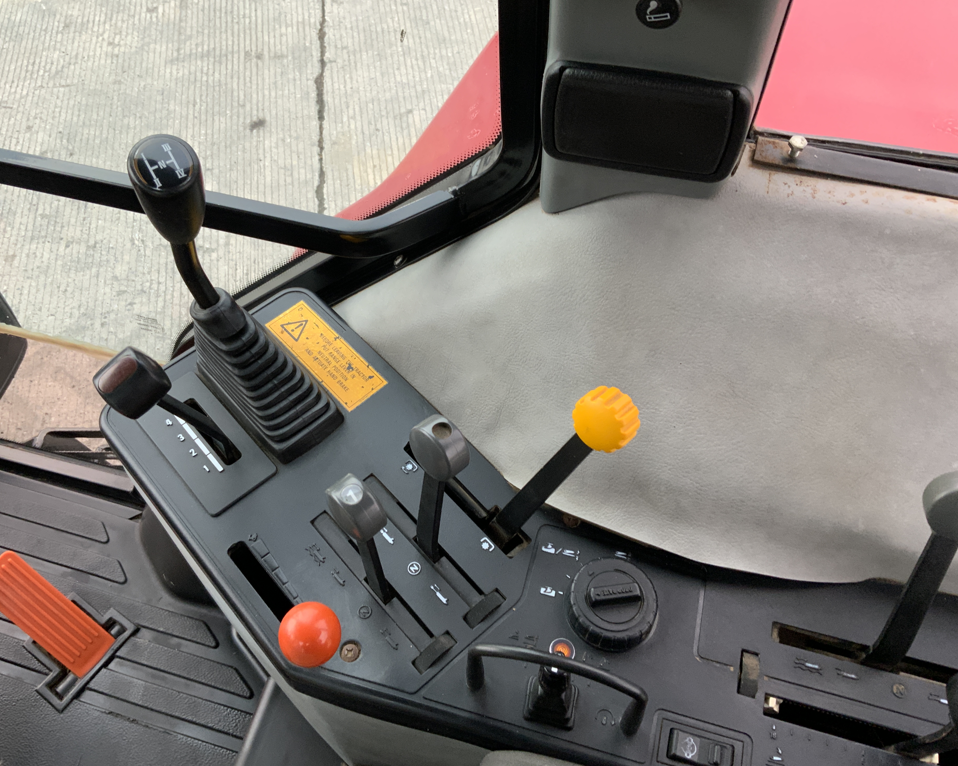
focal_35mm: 31
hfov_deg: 57.1
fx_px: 879
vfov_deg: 47.1
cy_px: 377
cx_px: 447
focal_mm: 3
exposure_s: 1/96
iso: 64
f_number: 1.8
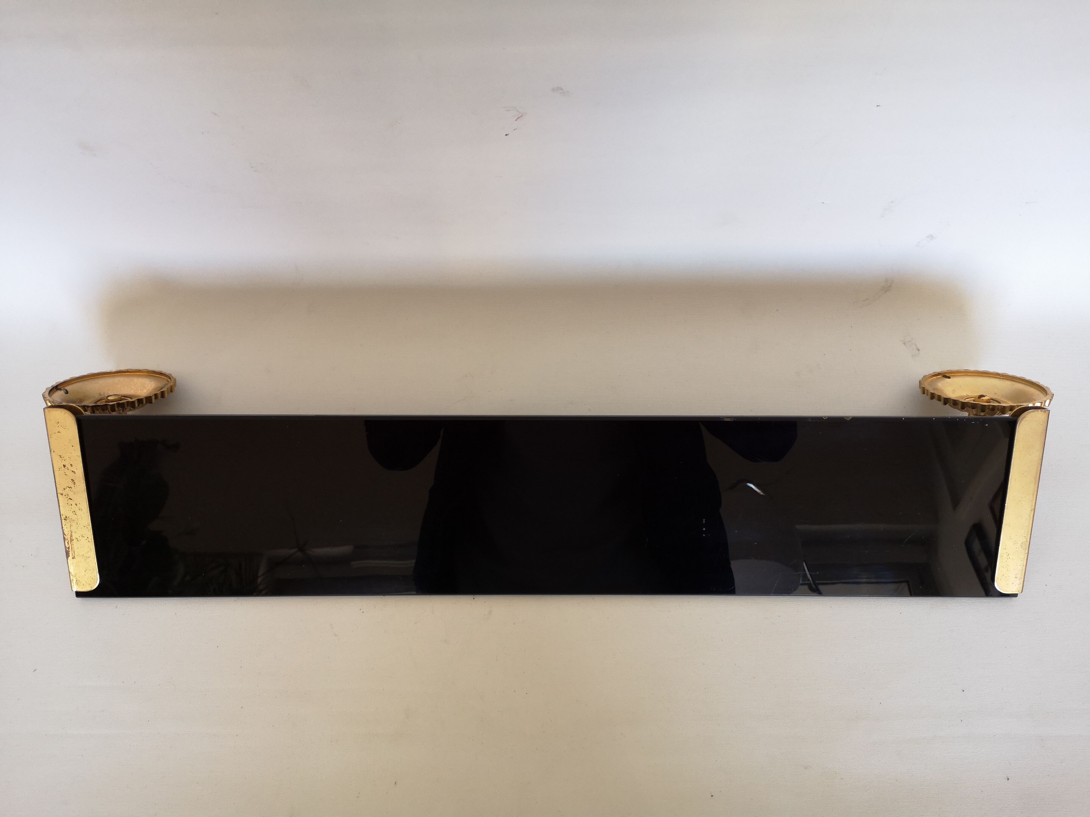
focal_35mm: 27
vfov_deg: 51.4
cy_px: 408
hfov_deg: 65.3
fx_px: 850
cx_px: 545
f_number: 1.8
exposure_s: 1/50
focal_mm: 3.95
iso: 100
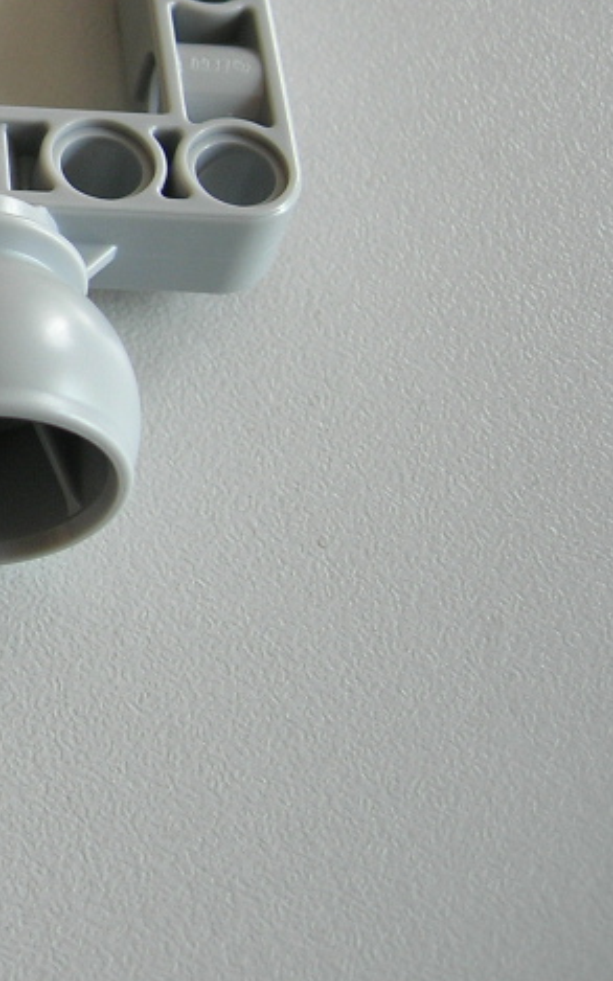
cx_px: -418
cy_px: 236
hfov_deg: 13.6
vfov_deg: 23.3
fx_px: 2353
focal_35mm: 88
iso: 64
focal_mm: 7.8
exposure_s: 1/11.7
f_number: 2.8
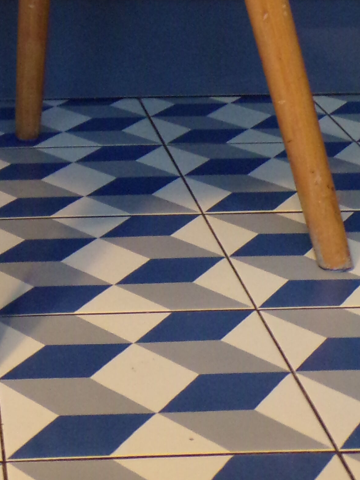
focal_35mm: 94
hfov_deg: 15.3
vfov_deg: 18.9
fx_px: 1303
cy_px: -190
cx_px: -37
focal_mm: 5.8
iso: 397
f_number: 3.2
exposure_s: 1/17
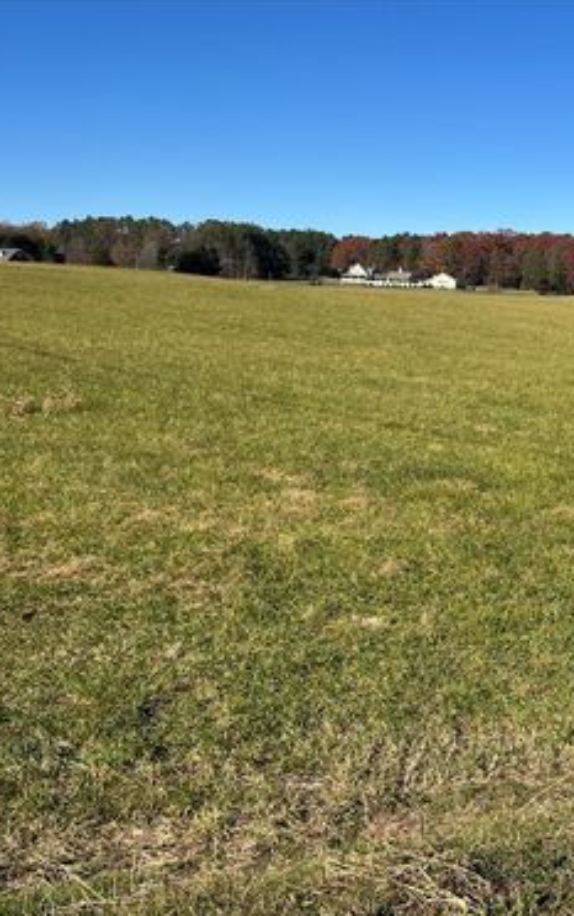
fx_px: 925
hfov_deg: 32.4
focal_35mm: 37
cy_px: 457
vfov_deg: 52.7
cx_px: 540
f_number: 1.6
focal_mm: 5.1
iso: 50
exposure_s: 1/3745
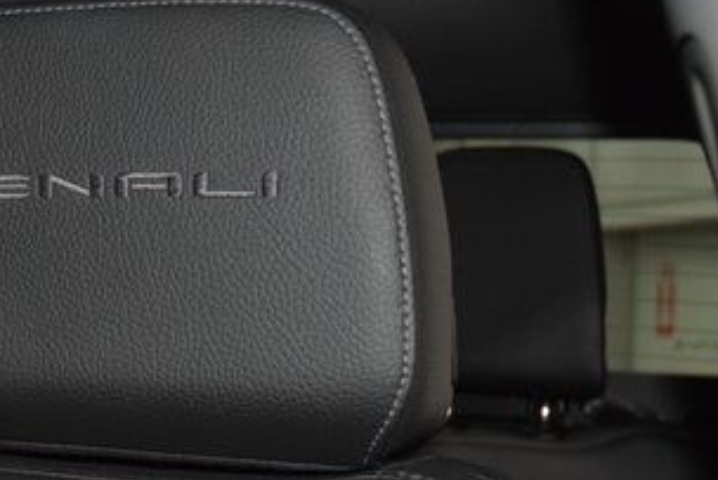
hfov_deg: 24.8
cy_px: 358
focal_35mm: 79
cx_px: 52
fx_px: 1577
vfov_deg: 17.2
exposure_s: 1/100
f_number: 3.8
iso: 2200
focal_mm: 25
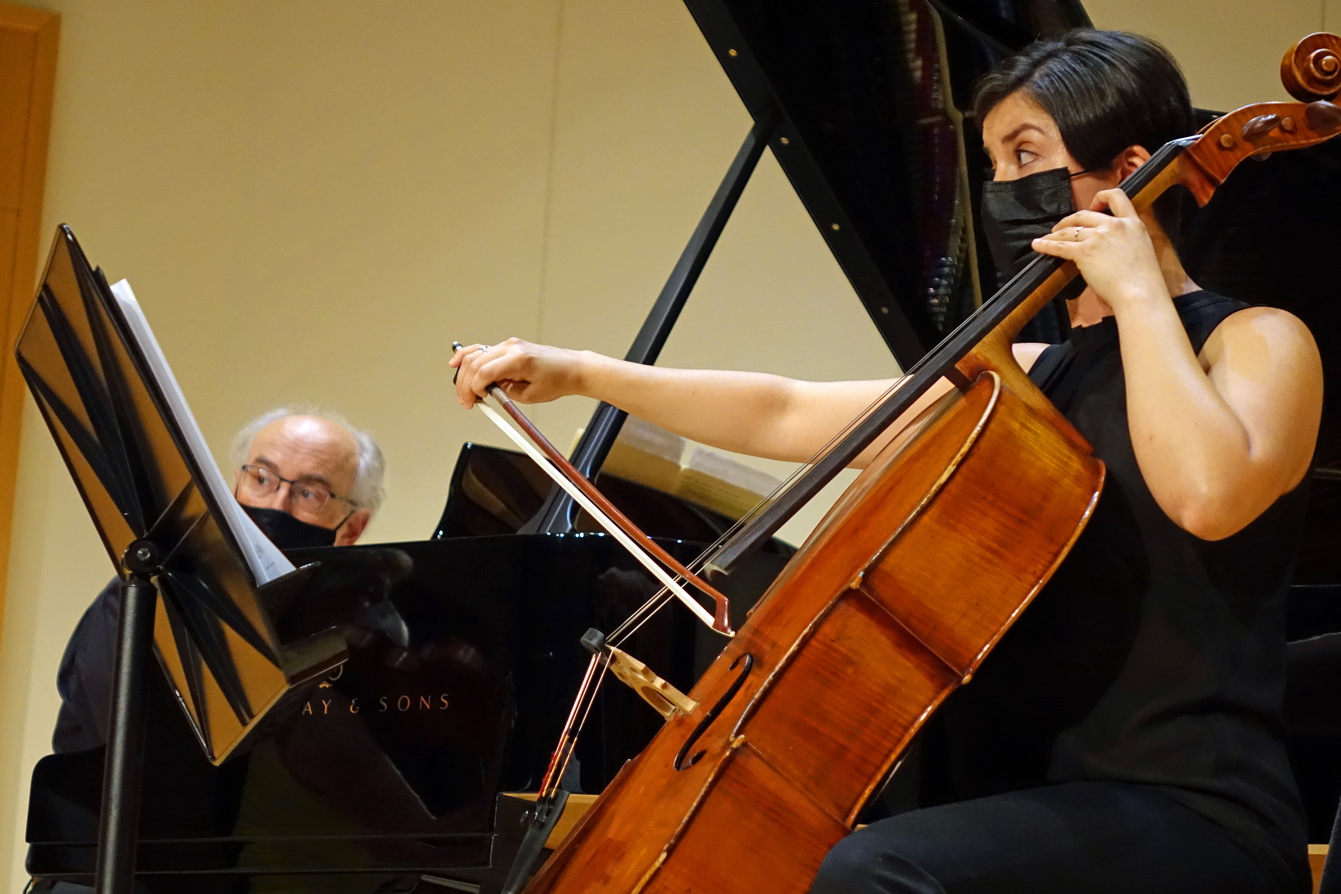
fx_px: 4507
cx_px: 670
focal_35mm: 121
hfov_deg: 16.9
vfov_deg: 11.3
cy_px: 447
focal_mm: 44.52
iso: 1600
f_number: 2.8
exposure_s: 1/125
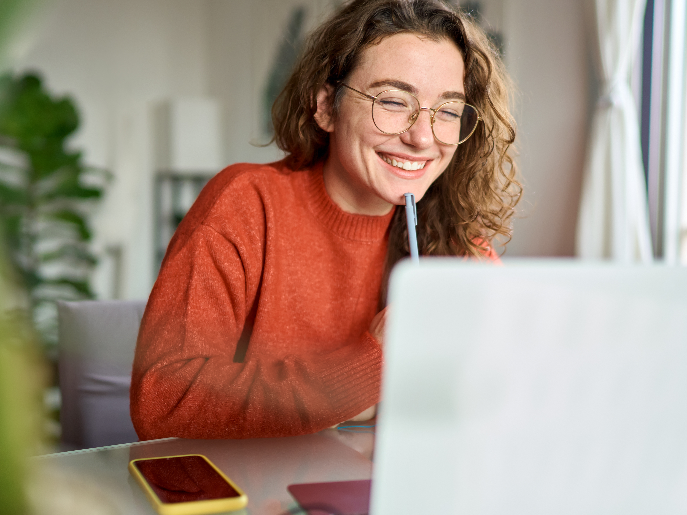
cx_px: 297
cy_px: 242
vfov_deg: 32.2
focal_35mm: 45
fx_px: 893
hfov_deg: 42.0
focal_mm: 35
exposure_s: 1/1600
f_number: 1.6
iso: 800
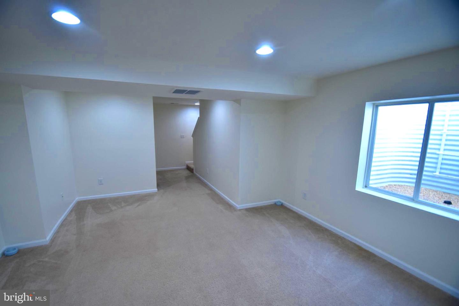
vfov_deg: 77.3
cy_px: 153
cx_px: 230
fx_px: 191
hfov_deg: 100.4
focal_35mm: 15
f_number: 4.5
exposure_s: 1/80
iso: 400
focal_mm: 10
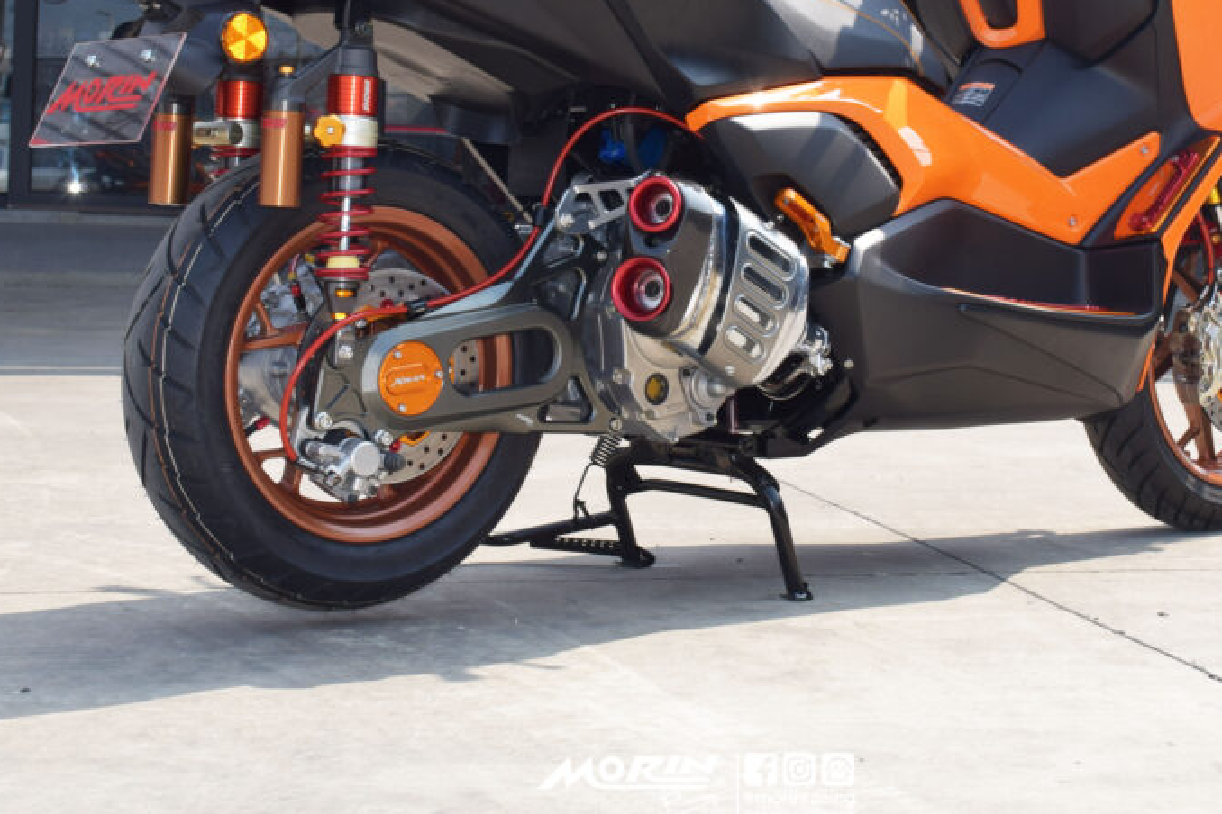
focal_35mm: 69
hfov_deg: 29.2
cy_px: 167
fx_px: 2342
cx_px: 696
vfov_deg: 19.5
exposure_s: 1/1600
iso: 200
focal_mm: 26
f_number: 3.8
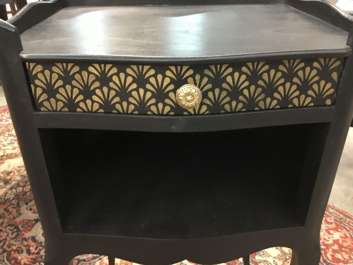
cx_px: 176
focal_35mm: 31
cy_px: 132
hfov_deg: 58.4
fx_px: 316
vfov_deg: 45.4
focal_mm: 3.3
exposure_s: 1/17
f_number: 2.4
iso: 500
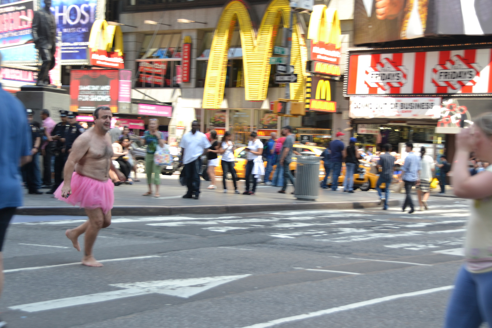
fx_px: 902
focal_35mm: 66
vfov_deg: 20.6
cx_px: 246
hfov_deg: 30.5
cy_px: 164
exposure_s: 1/125
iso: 160
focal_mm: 44
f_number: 5.6
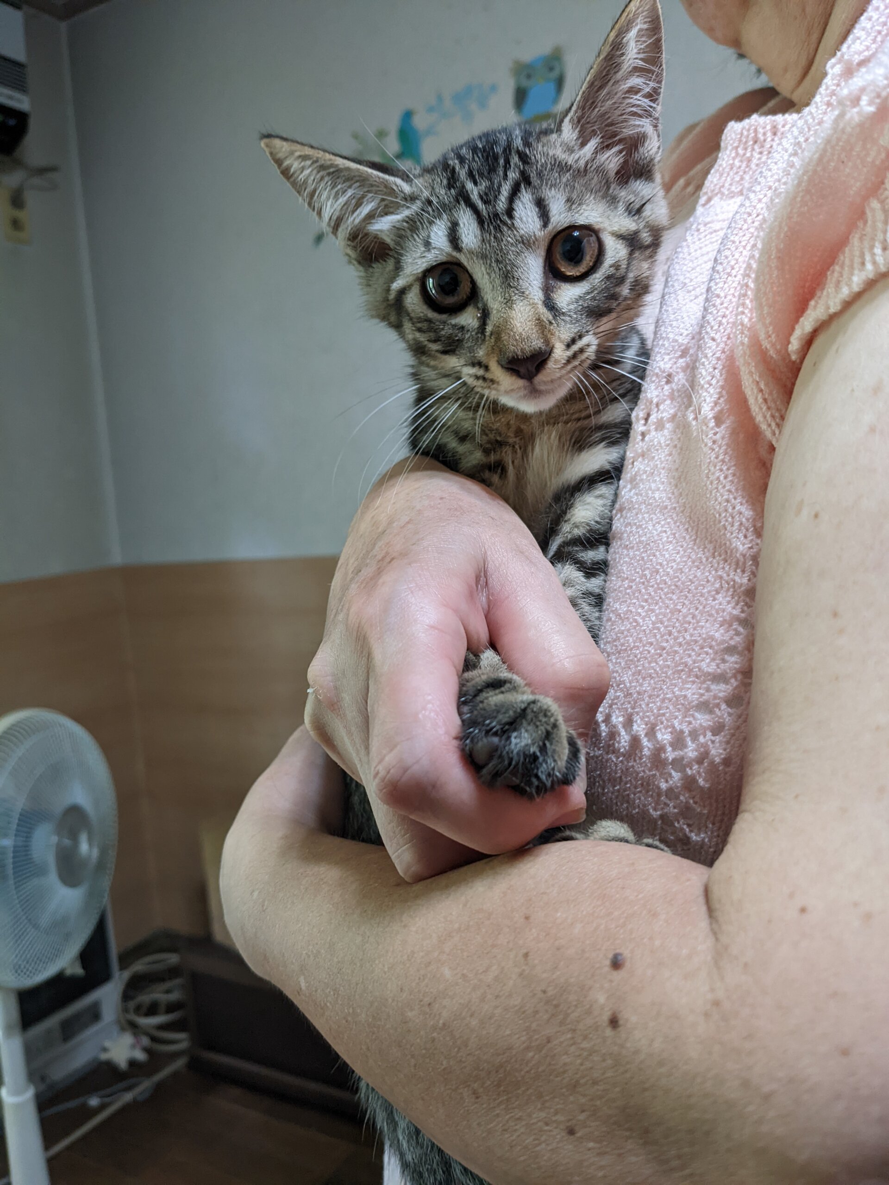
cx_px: 444
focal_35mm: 27
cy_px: 592
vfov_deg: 65.3
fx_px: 925
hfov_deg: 51.4
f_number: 1.73
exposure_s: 1/40
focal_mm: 4.38
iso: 105
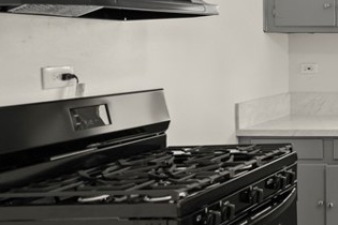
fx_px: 488
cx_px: 512
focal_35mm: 52
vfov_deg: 25.5
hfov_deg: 26.8
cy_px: 41
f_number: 1.8
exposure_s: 1/160
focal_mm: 16
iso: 800
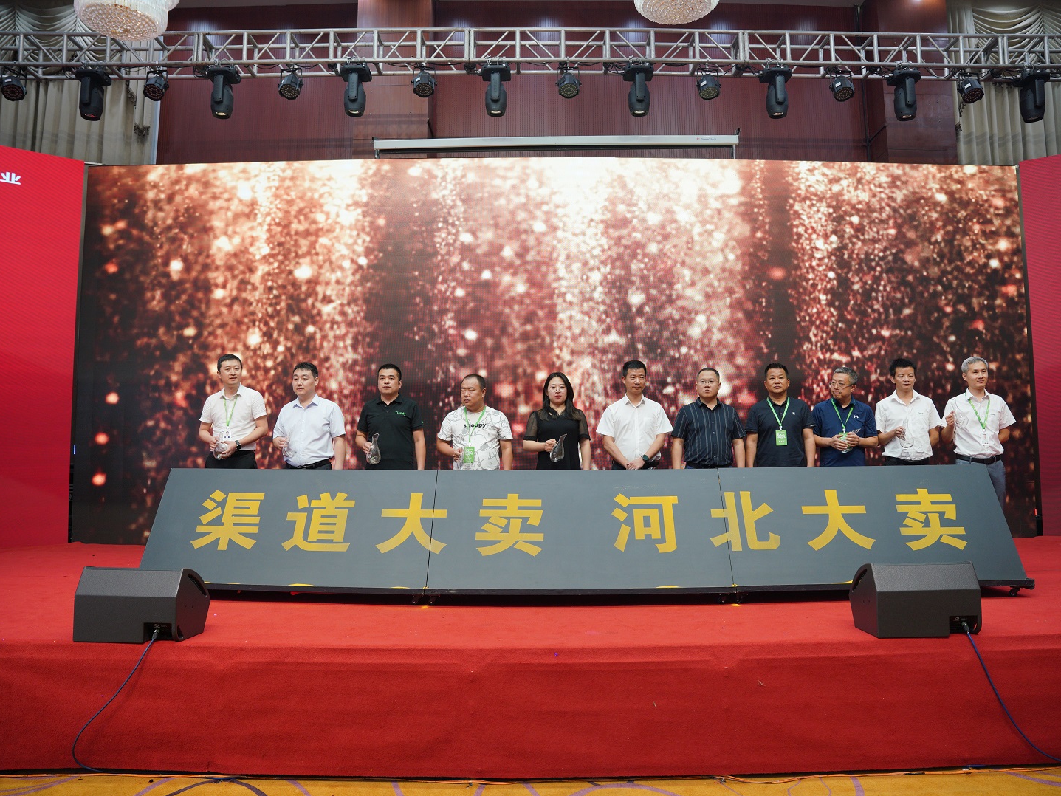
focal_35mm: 26
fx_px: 797
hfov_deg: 67.3
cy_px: 398
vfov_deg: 53.1
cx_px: 542
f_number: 4
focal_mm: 24
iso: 500
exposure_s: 1/100
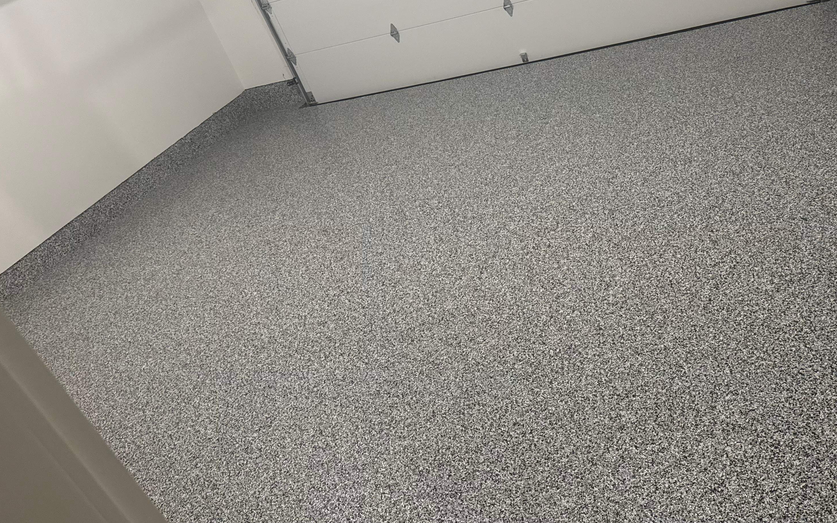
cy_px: 219
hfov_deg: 54.9
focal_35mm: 35
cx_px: 499
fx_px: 798
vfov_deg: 36.2
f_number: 1.78
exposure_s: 1/60
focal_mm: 6.76
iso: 320
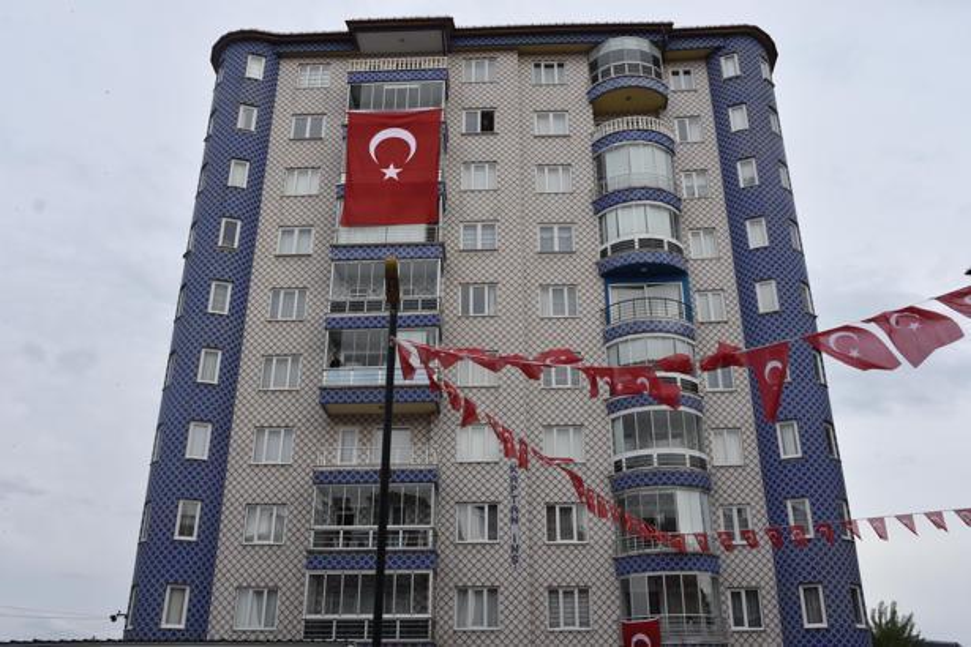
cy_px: 324
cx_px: 486
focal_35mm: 33
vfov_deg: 40.0
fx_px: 890
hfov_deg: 57.2
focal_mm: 22
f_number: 8
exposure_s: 1/500
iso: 360
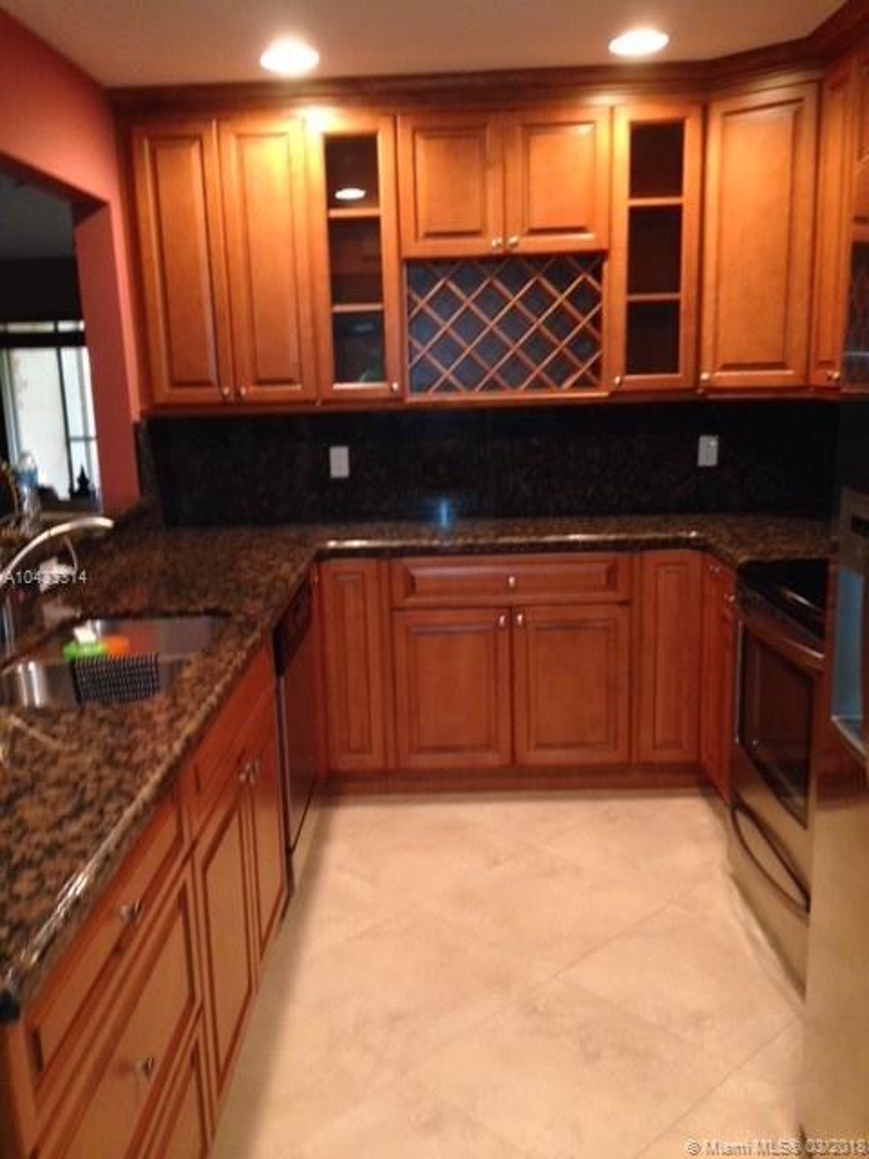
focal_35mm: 33
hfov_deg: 42.9
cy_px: 580
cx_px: 434
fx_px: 1105
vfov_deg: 55.4
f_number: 2.4
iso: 250
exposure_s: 1/17
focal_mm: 4.12
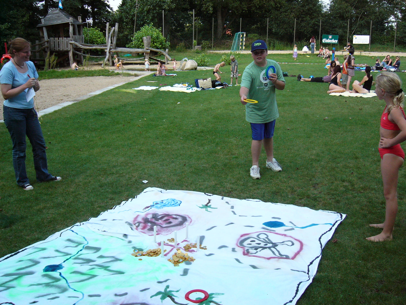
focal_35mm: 39
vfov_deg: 36.8
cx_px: 203
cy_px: 152
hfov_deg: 47.9
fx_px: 457
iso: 100
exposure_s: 1/400
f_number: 2.9
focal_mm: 6.5
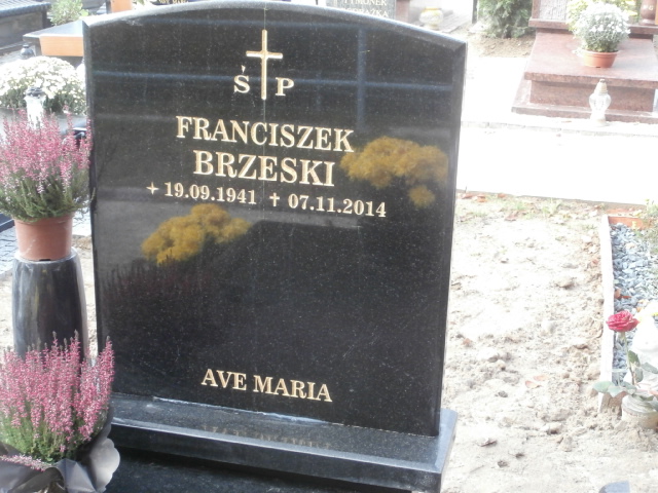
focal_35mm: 57
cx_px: 329
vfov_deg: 25.7
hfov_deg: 33.8
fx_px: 1083
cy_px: 246
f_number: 4.5
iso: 400
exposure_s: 1/100
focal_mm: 10.11
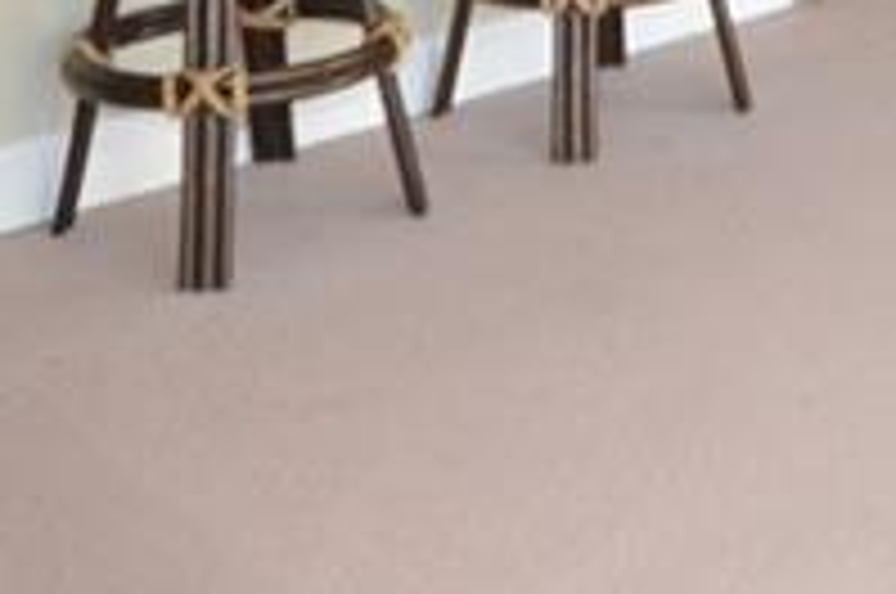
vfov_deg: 15.1
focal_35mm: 77
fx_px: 1913
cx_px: 756
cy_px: -502
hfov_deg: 25.7
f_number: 4
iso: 400
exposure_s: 1/60
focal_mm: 10
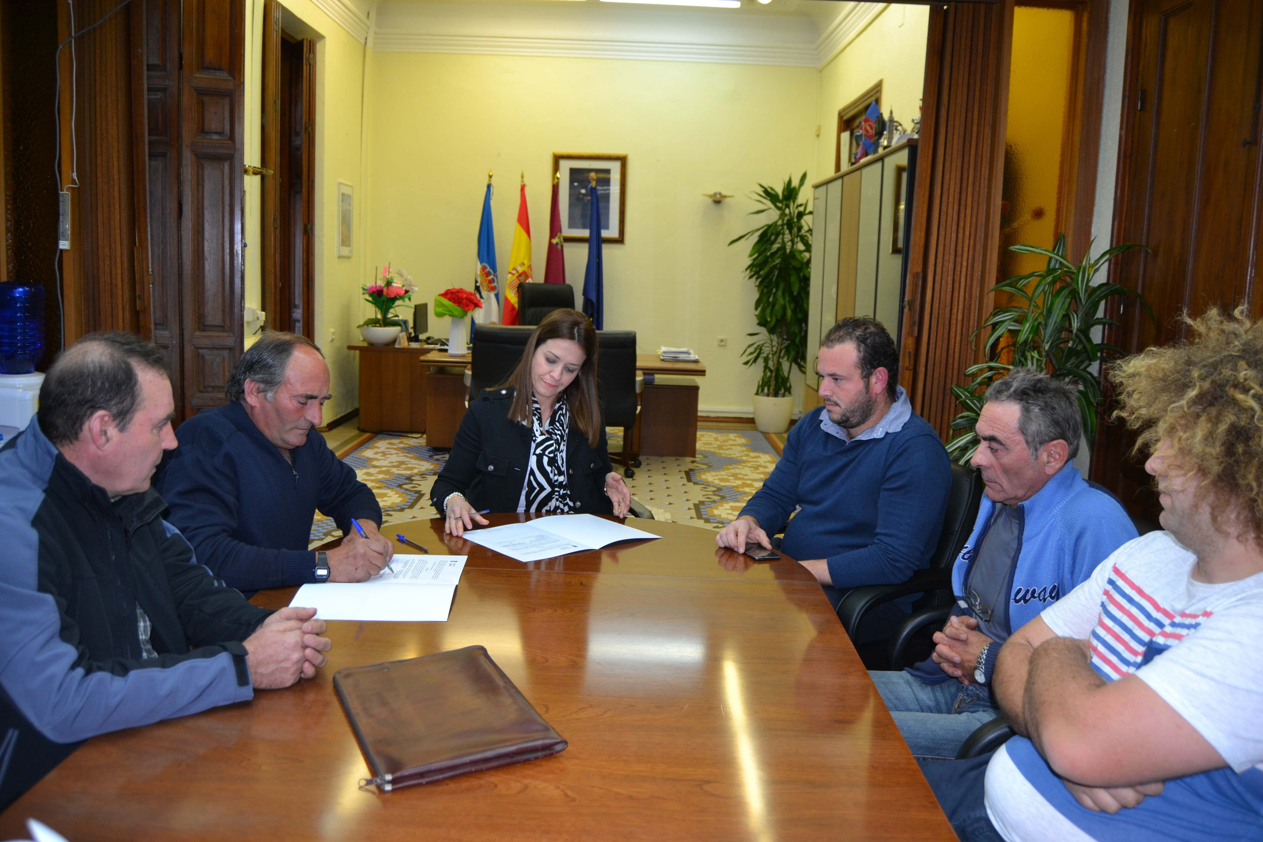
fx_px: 947
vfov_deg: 47.9
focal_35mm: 27
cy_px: 421
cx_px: 632
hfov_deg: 67.4
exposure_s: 1/60
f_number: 3.5
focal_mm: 18
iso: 450
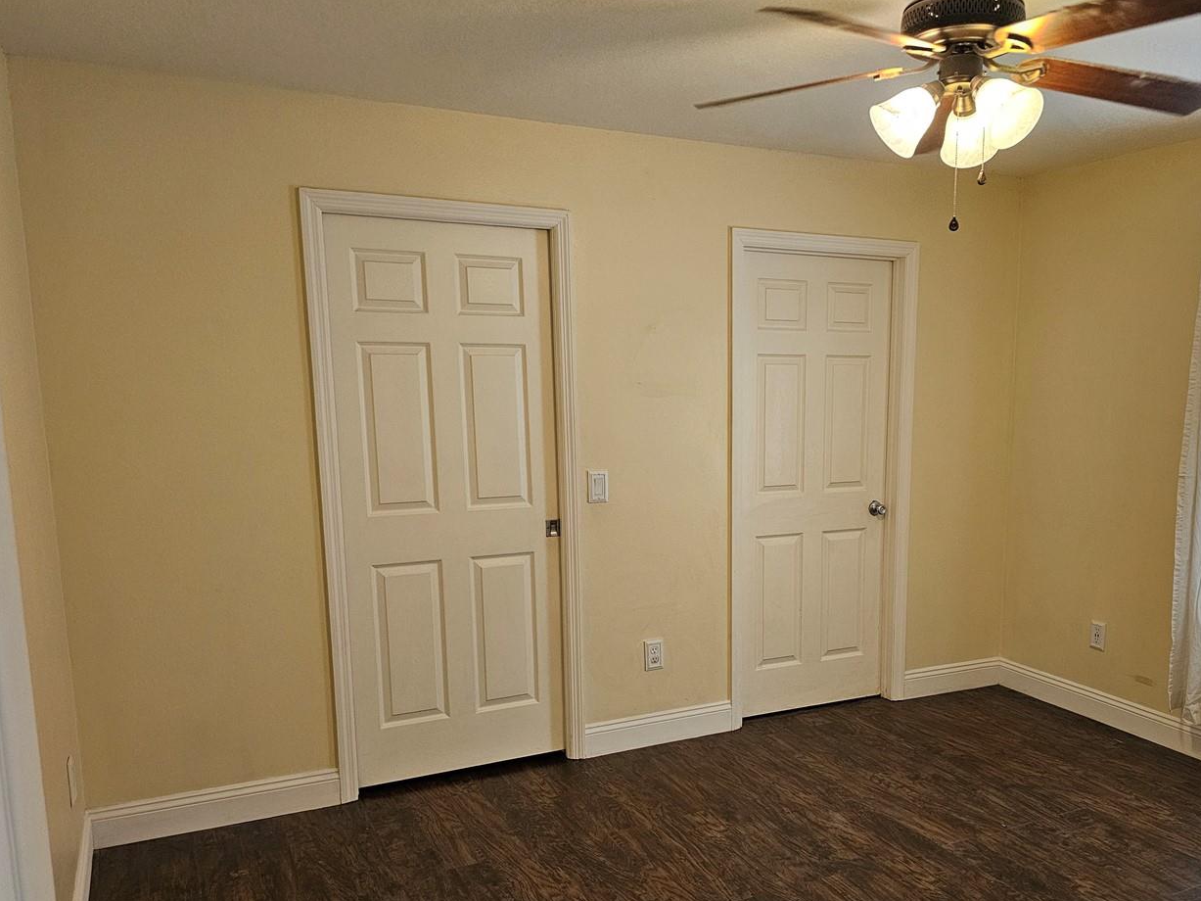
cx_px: 750
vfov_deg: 46.3
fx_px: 1041
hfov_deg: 59.2
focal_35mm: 30
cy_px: 569
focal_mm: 6.3
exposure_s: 1/120
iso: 500
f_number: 1.7
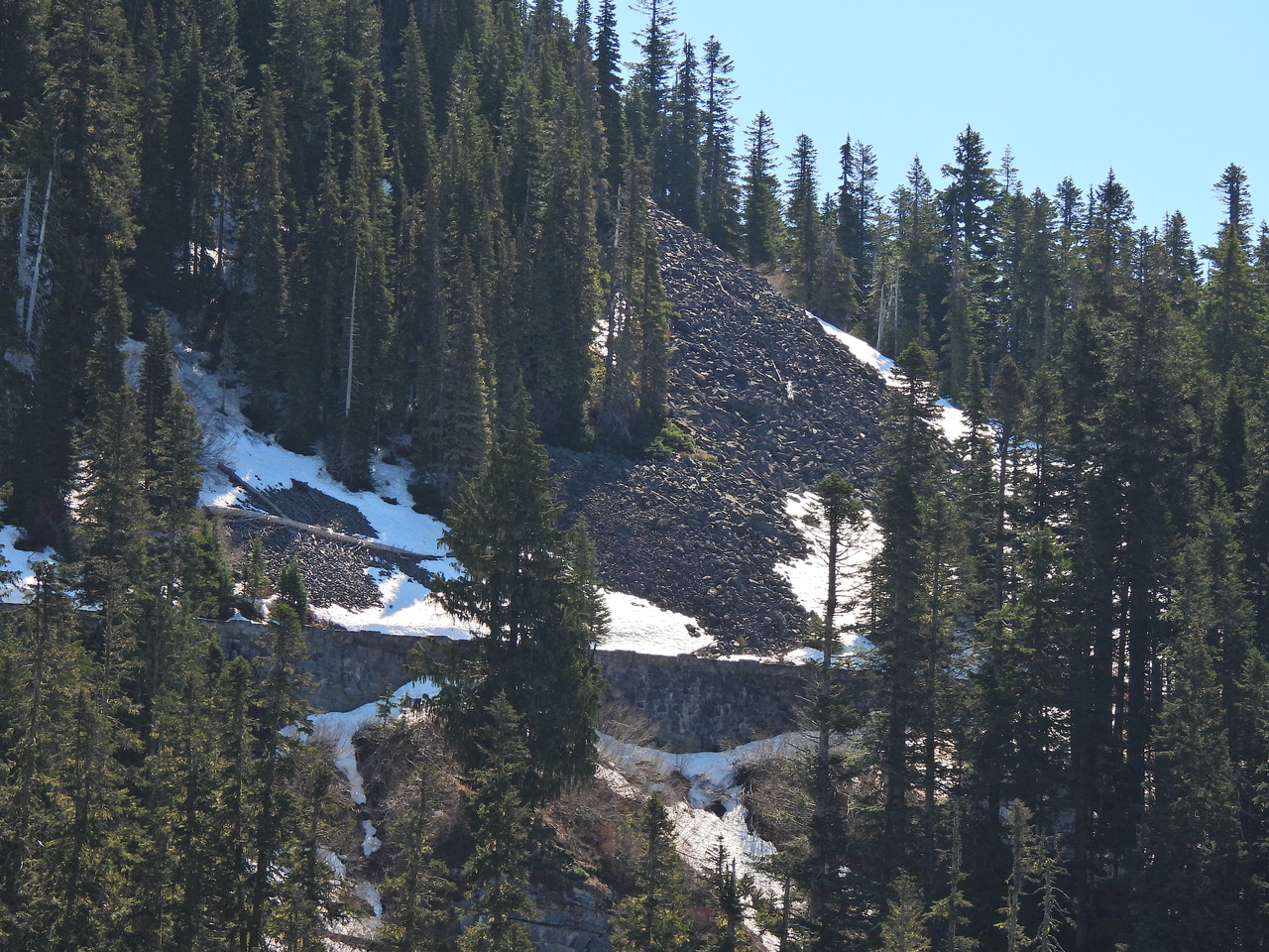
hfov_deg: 8.2
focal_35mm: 240
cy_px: 476
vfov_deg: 6.2
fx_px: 8798
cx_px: 634
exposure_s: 1/500
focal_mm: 42.8
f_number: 4.5
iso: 100
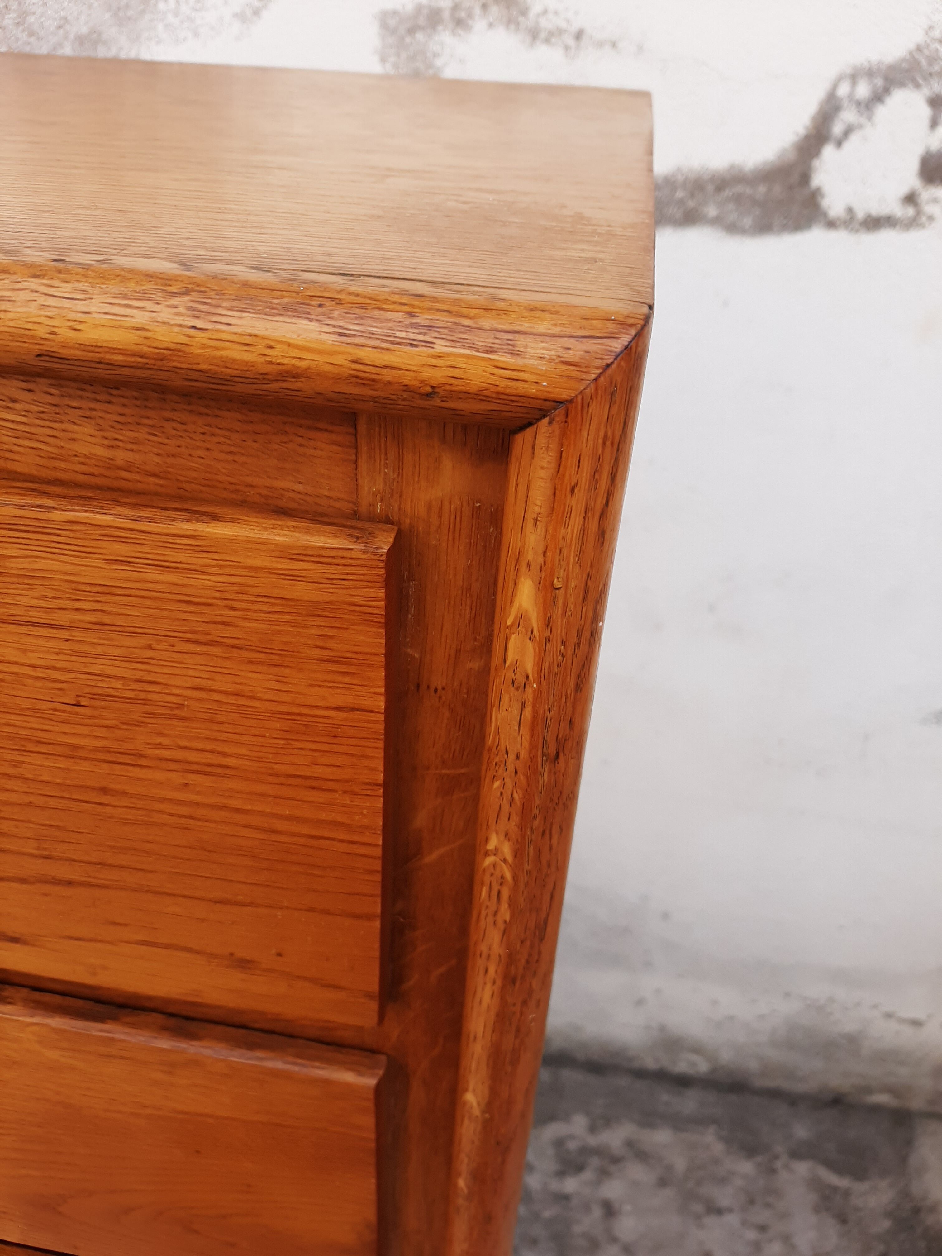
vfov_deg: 67.3
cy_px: 628
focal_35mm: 26
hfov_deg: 53.1
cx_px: 471
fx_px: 943
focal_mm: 3.93
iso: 40
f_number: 1.7
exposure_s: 1/430
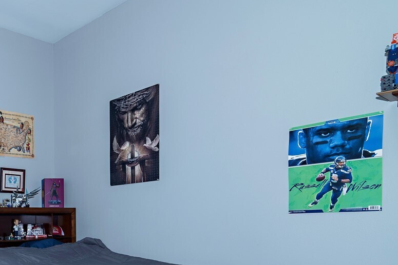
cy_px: 236
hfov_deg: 46.4
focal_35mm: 35
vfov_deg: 35.7
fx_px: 387
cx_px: 7
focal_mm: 16
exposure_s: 1/125
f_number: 6.3
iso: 200
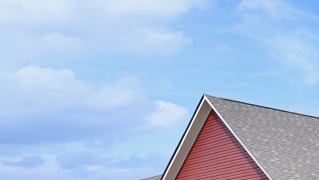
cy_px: 248
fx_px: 524
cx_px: 666
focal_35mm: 62
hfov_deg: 18.3
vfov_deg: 17.9
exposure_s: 1/500
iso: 640
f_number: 13
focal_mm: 14
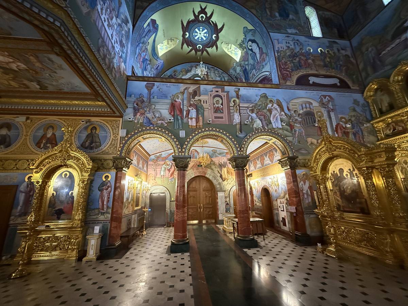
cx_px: 204
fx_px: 165
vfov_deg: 85.7
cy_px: 153
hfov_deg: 102.1
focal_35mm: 14
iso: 1250
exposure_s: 1/50
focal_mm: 2.22
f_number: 2.2
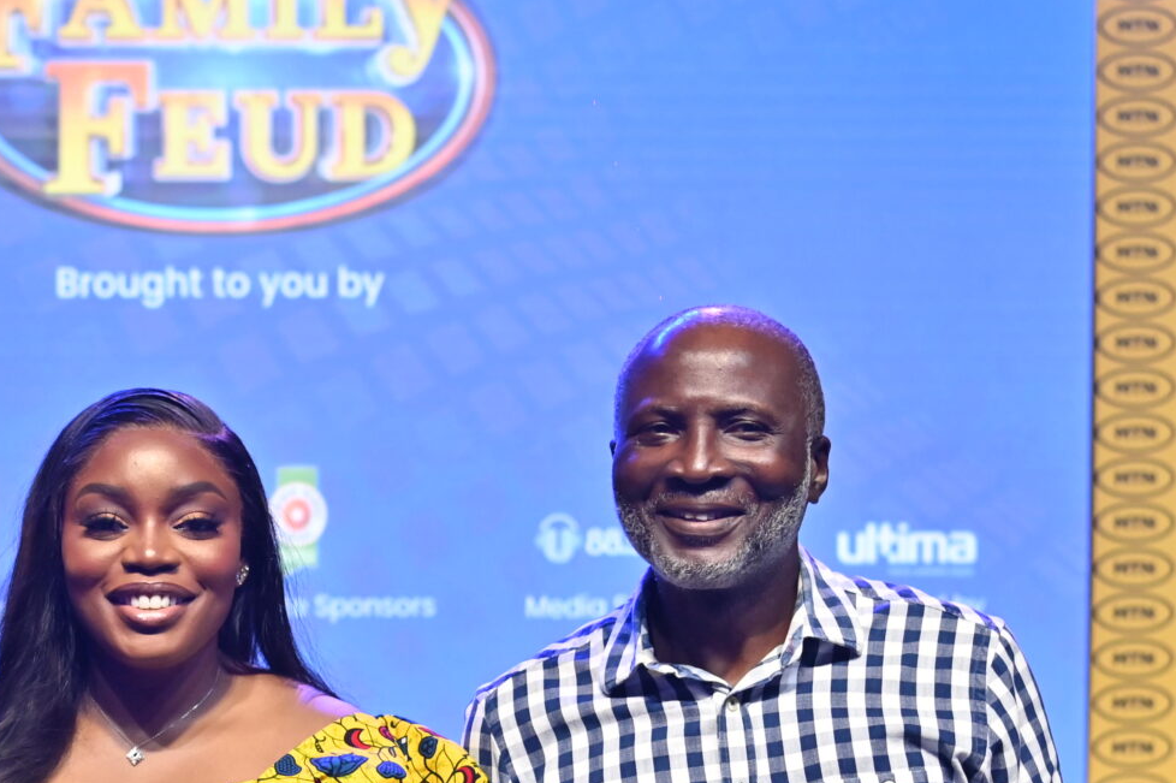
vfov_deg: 15.1
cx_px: 216
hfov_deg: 22.5
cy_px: 791
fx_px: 2906
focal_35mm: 89
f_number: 3.2
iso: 1600
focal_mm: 34
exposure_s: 1/320
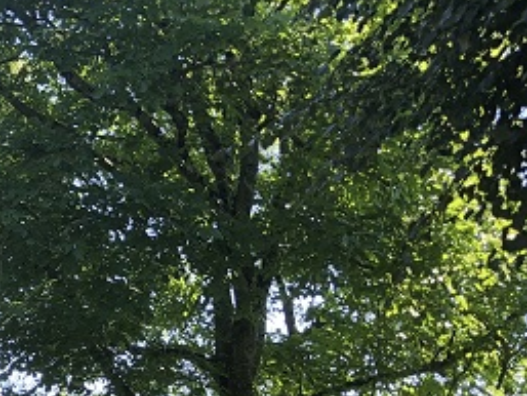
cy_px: 497
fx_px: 1325
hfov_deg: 21.3
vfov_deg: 16.2
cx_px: -62
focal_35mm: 87
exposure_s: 1/148
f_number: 1.8
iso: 20
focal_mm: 4
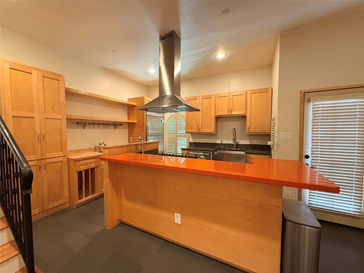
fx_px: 147
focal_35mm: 14
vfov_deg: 85.7
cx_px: 182
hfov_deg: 102.1
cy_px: 136
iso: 400
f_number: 2.2
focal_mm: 2.22
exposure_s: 1/60
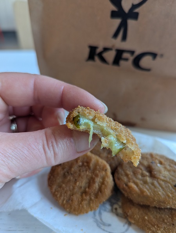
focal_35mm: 24
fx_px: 162
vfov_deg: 71.5
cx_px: 88
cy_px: 116
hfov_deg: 57.0
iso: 64
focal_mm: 6.81
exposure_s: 1/50
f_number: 1.85
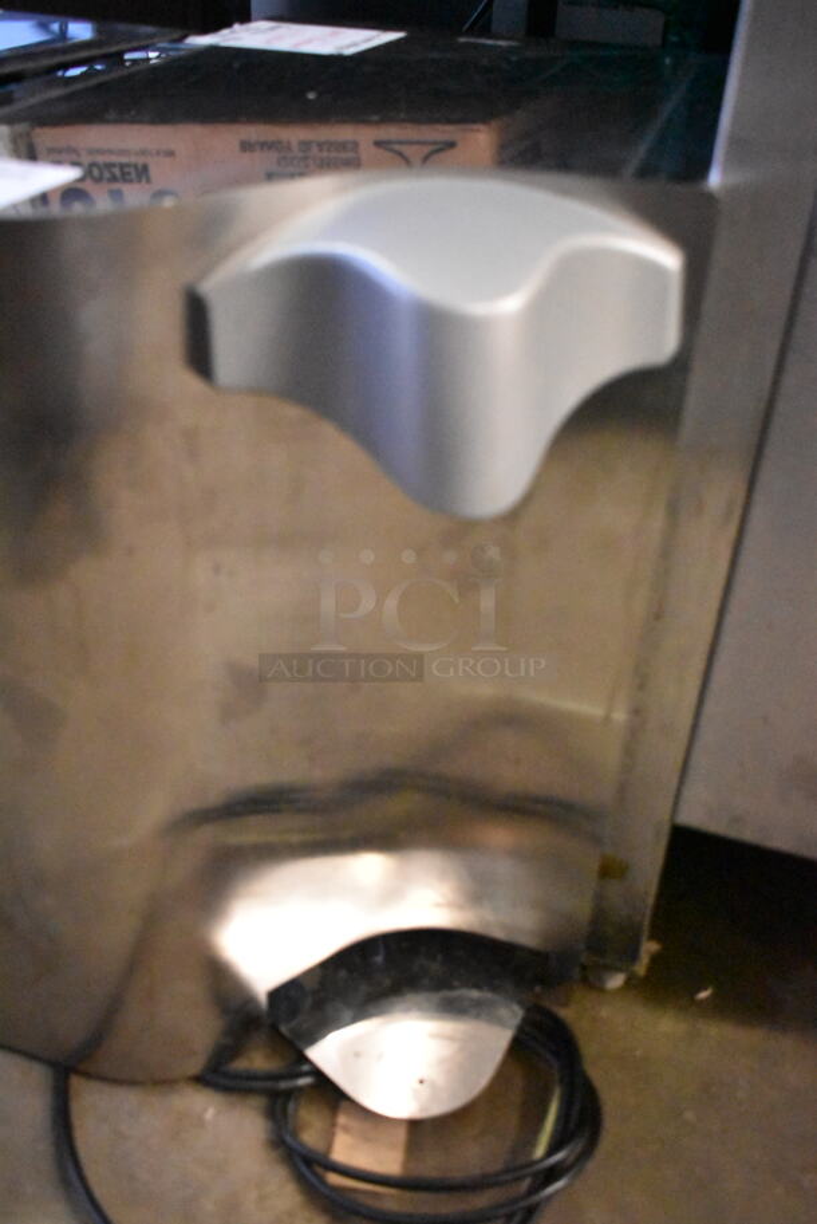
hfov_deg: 40.0
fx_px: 1122
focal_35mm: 33
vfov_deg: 57.2
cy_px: 612
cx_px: 408
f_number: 3.8
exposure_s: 1/125
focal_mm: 22
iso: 14400
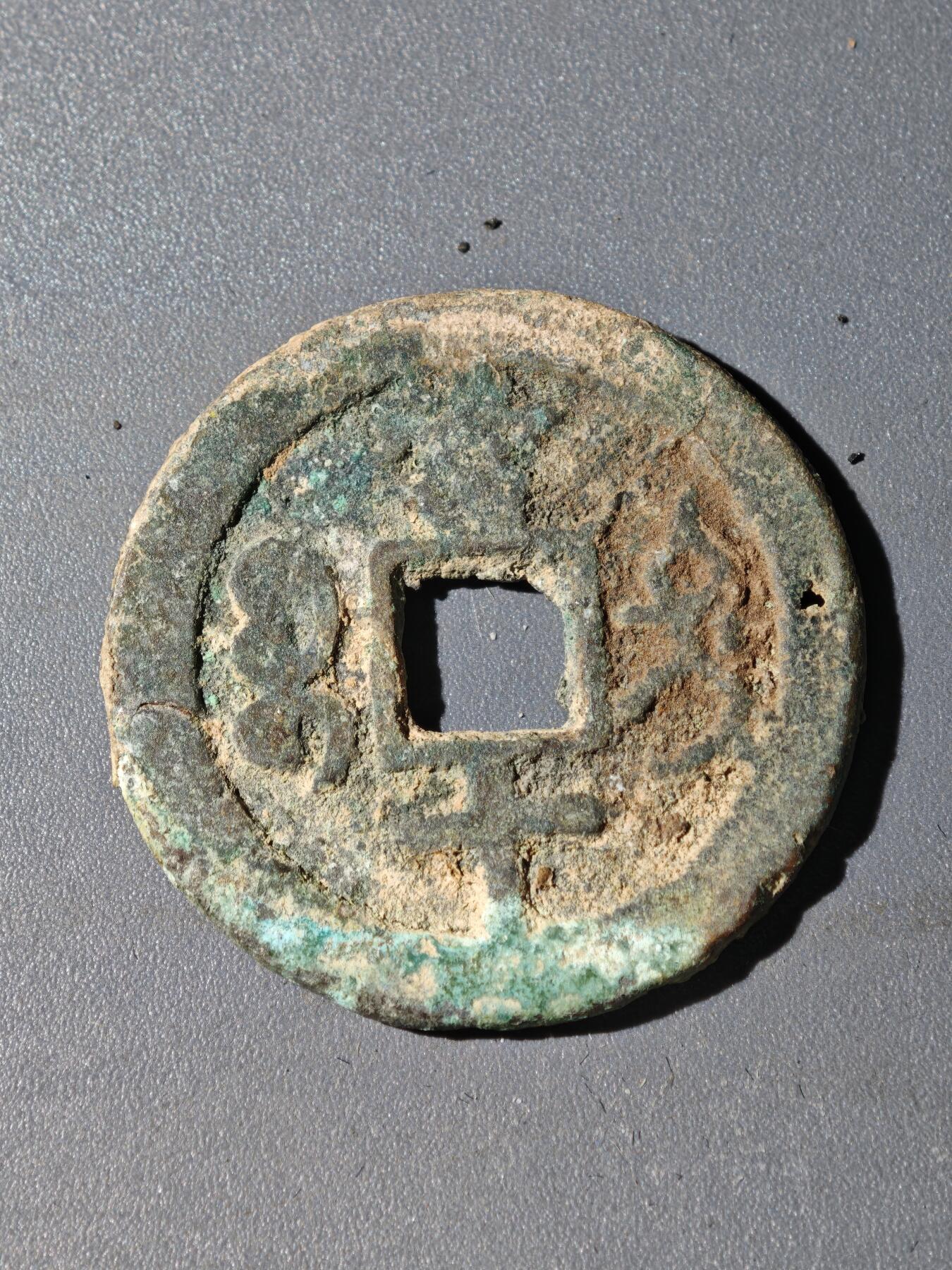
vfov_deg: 20.2
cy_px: 635
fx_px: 3557
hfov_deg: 15.2
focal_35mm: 97
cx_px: 476
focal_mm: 9
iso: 160
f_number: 2
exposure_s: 1/100
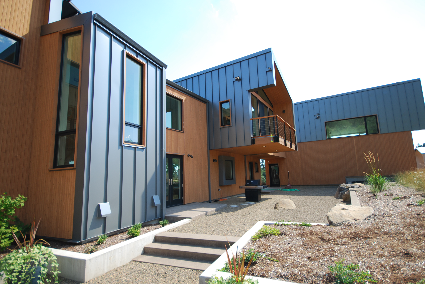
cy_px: 145
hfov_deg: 89.0
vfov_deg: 66.8
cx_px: 222
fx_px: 216
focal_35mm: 18
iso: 100
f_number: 4.5
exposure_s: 1/125
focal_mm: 11.5
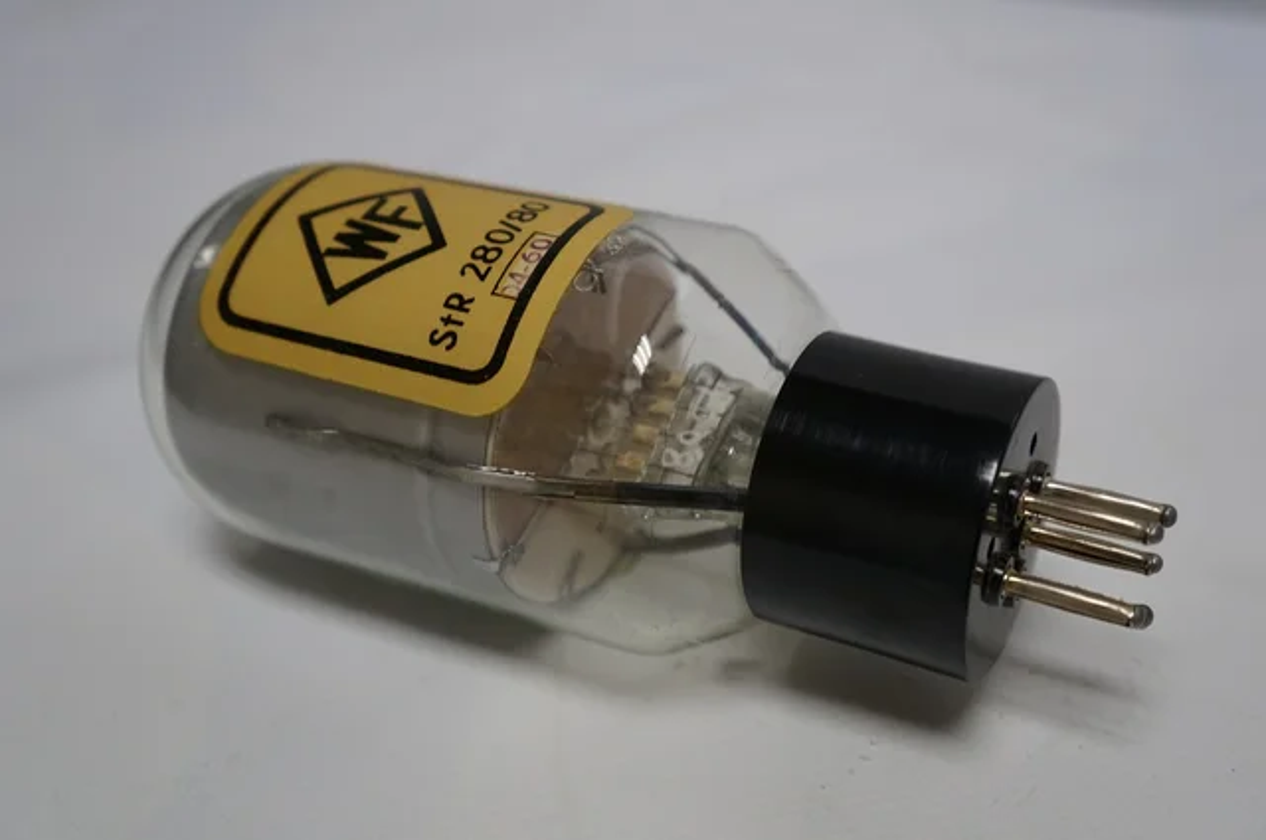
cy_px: 420
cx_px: 633
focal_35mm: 42
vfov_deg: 31.8
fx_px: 1475
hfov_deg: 46.5
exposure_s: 1/60
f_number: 4
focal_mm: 28
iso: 400
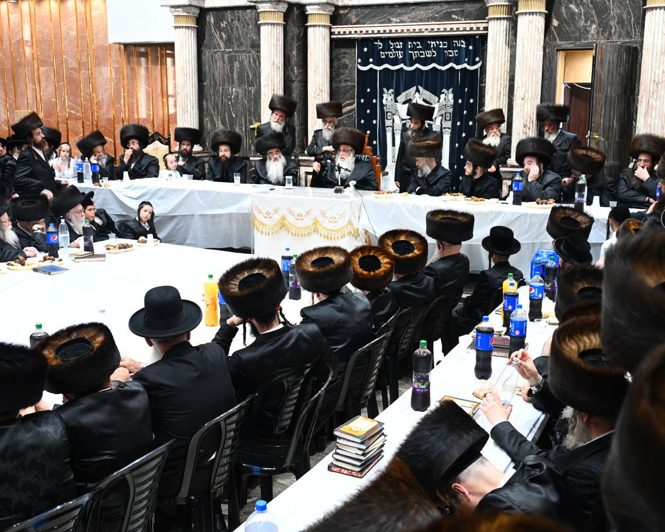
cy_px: 262
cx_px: 352
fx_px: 768
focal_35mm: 39
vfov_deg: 38.2
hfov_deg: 46.8
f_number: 5
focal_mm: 34
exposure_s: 1/125
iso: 2500
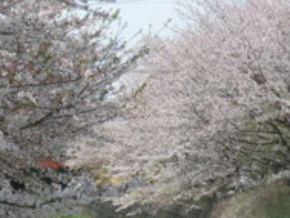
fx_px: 1517
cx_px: 23
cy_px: 97
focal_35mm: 181
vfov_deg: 8.2
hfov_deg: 10.8
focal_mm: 13.6
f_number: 4.6
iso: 80
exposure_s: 1/500
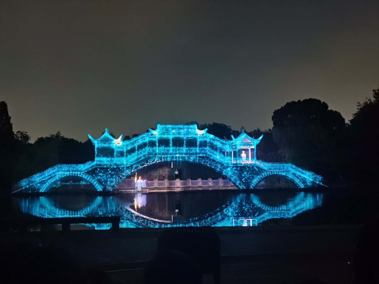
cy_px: 142
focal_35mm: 39
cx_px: 190
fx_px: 427
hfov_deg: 47.9
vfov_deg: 36.8
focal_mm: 6.71
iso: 640
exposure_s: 1/16.7
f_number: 1.9
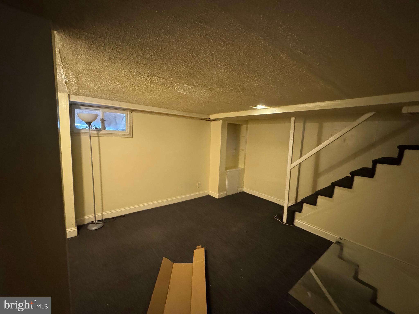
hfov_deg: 102.1
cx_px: 210
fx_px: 169
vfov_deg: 85.7
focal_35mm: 14
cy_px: 157
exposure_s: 1/60
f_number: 2.2
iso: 1250
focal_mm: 2.22
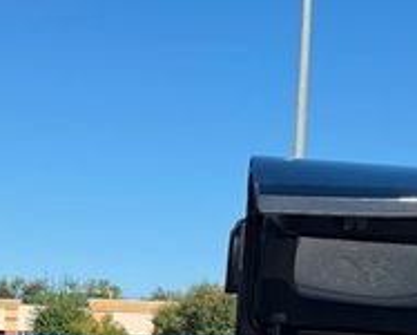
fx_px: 988
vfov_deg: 17.4
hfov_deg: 23.8
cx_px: 194
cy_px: 498
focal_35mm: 80
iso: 80
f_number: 1.78
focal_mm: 6.76
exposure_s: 1/2801
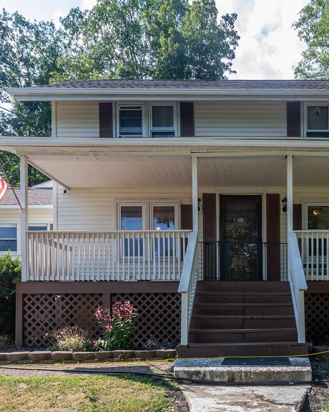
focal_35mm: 28
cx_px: 245
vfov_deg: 62.1
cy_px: 225
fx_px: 341
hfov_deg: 49.6
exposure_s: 1/160
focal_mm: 10
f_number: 6.3
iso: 100
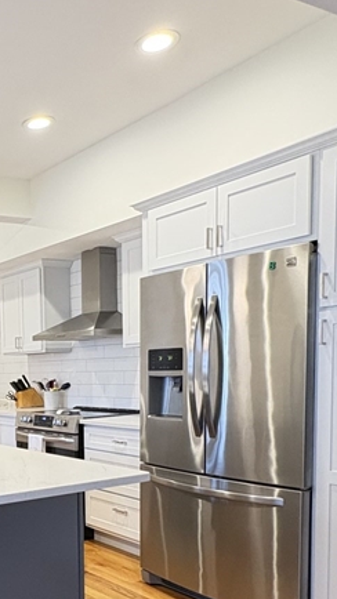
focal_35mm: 36
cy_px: 418
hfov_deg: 28.1
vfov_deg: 53.7
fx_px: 572
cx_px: -81
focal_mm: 2.22
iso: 400
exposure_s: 1/60
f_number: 2.2
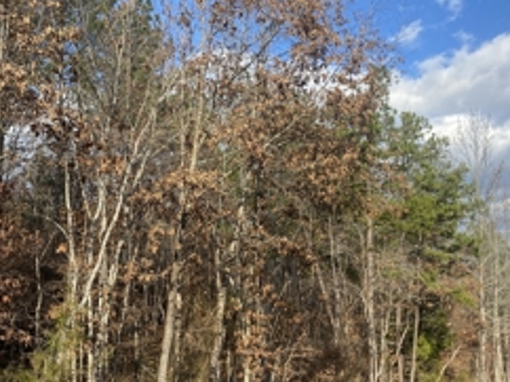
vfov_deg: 33.4
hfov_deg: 43.8
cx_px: 225
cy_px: 238
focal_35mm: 43
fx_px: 633
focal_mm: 4.25
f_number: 1.8
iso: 32
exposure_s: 1/1287
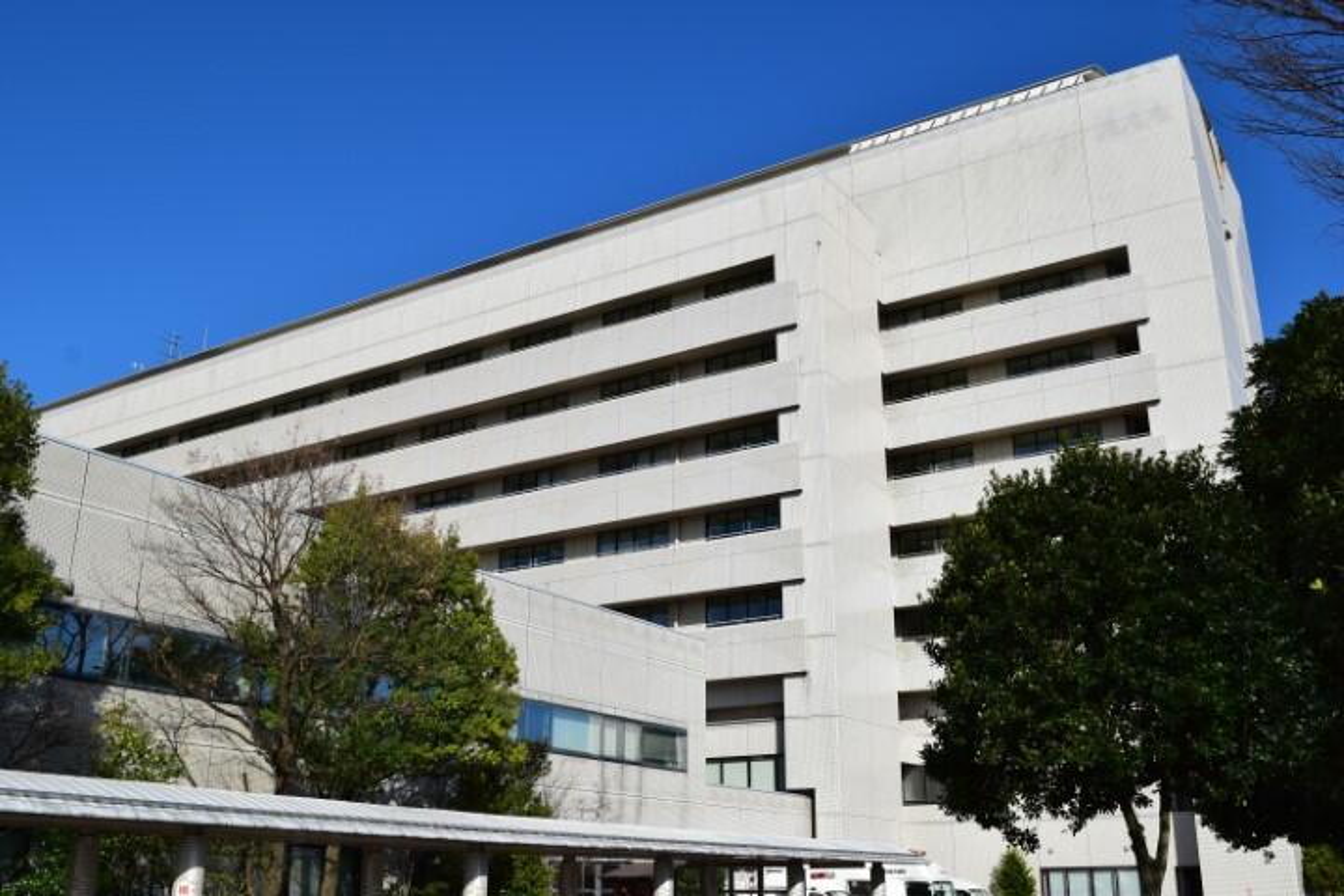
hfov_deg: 55.1
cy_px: 448
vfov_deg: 38.4
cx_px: 672
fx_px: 1288
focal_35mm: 34
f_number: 11
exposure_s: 1/500
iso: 250
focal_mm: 23
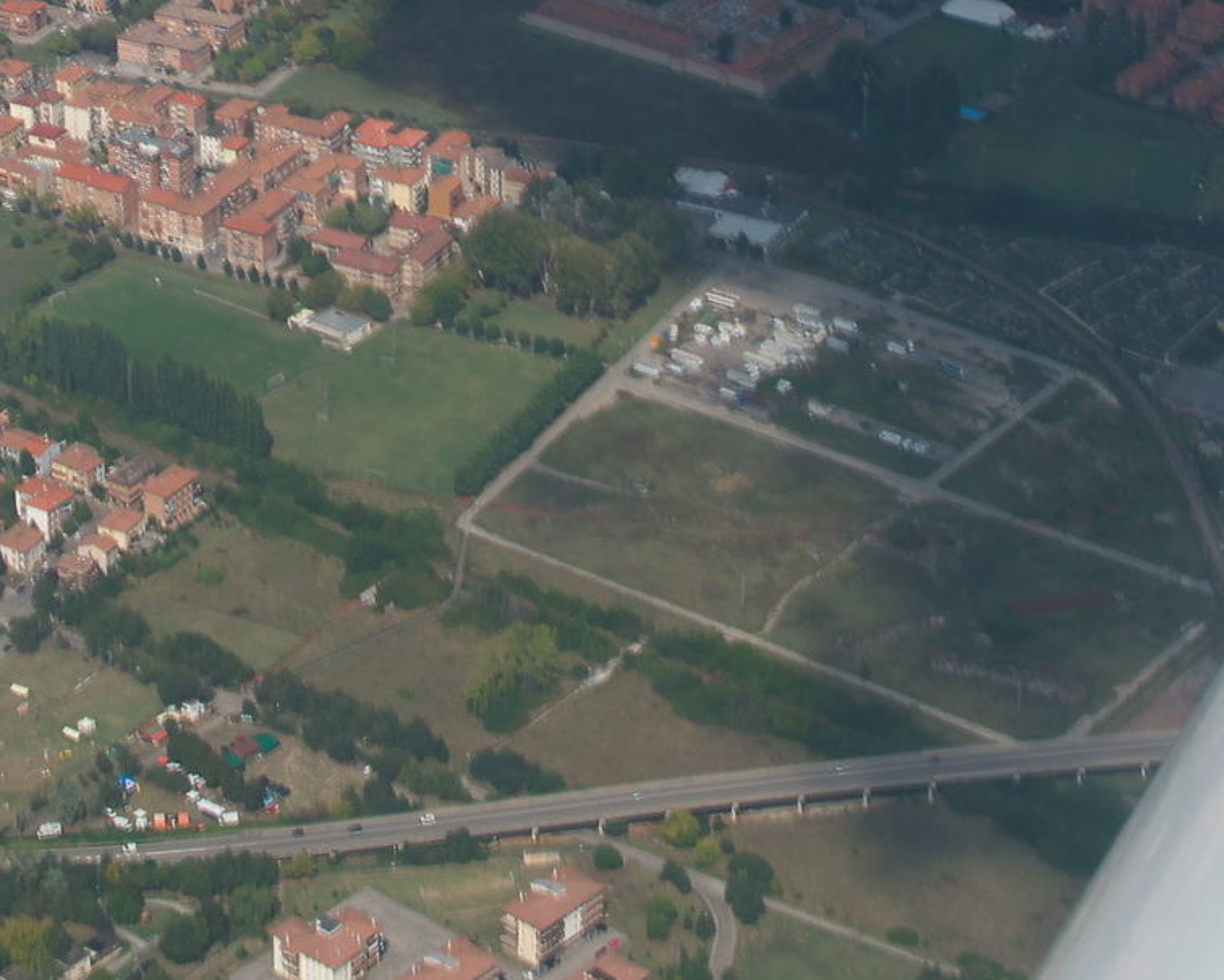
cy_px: -282
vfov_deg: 13.9
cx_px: 398
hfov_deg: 17.9
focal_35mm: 107
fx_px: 3877
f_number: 13
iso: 125
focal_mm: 24.38
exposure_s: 1/60
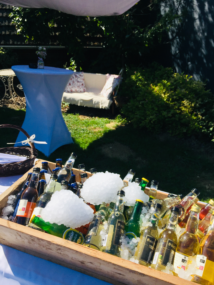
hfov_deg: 48.2
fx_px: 239
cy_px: 142
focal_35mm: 29
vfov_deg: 61.7
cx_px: 107
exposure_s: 1/2639
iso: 32
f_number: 2.2
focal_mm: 4.15
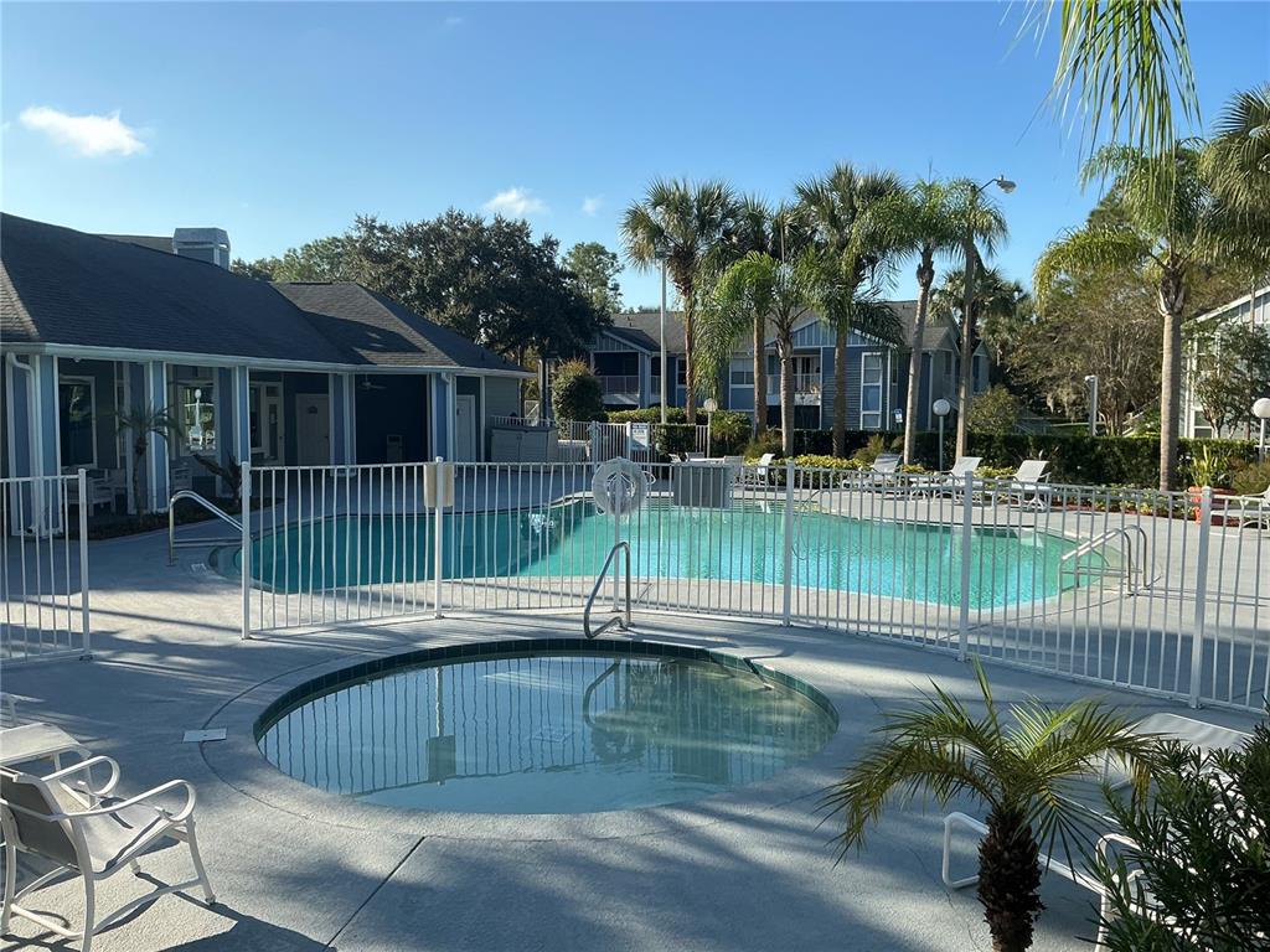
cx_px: 635
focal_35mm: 28
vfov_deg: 49.7
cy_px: 476
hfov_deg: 63.4
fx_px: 1027
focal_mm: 3
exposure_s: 1/1412
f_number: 1.8
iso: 25
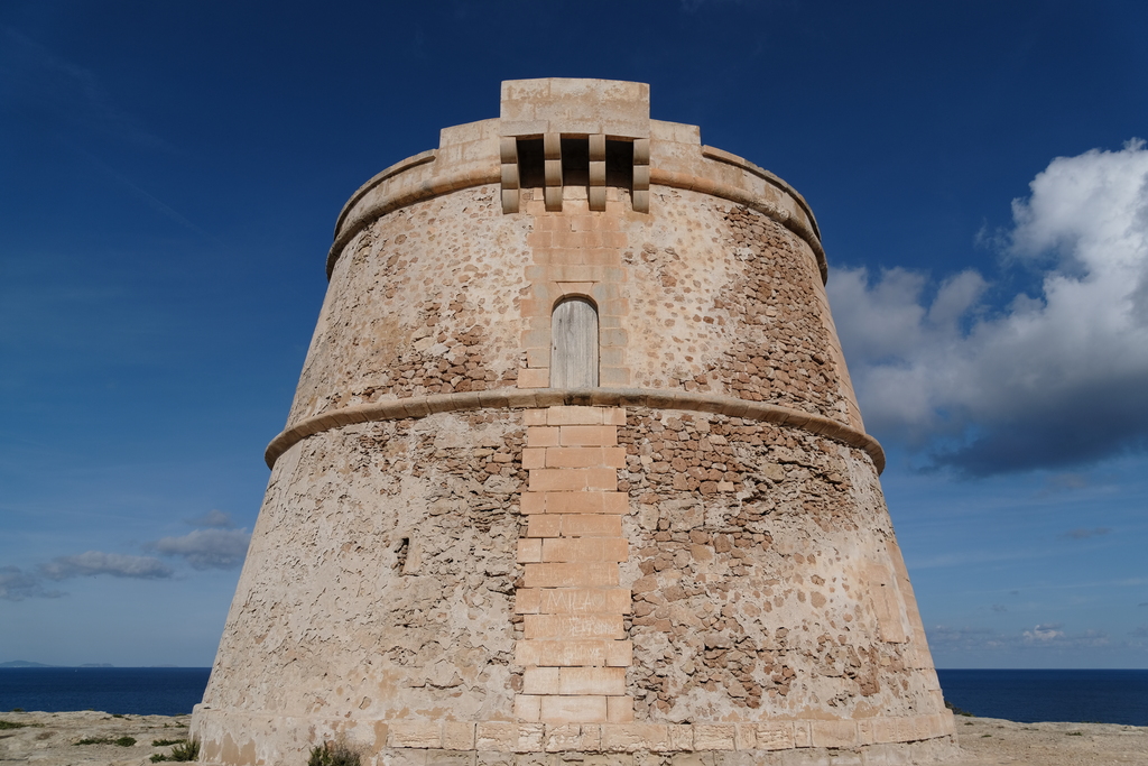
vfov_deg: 49.6
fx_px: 829
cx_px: 574
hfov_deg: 69.4
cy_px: 383
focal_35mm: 26
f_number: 8
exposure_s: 1/1000
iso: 160
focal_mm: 17
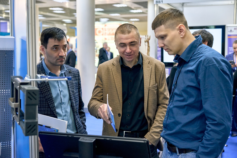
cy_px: 79
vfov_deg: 28.7
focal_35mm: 47
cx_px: 118
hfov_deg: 42.0
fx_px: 309
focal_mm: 46.9
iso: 800
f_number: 3.5
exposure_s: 1/200
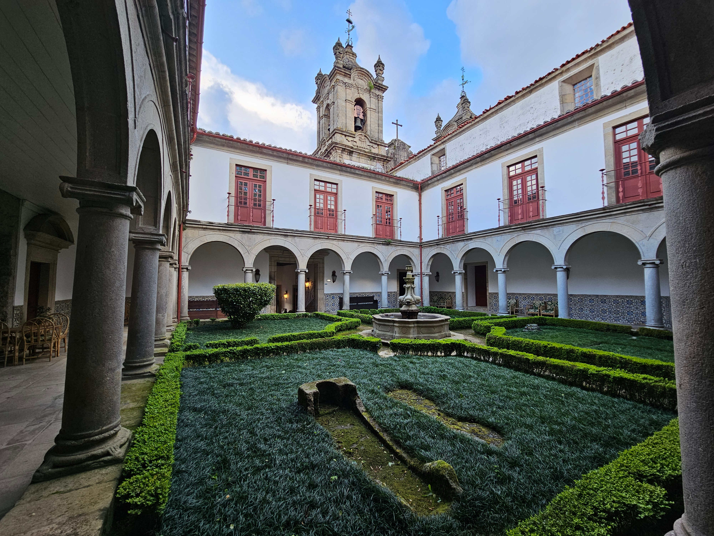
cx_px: 357
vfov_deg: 89.9
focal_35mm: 13
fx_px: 268
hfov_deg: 106.2
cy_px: 268
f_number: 2.2
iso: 50
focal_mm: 2.2
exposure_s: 1/120
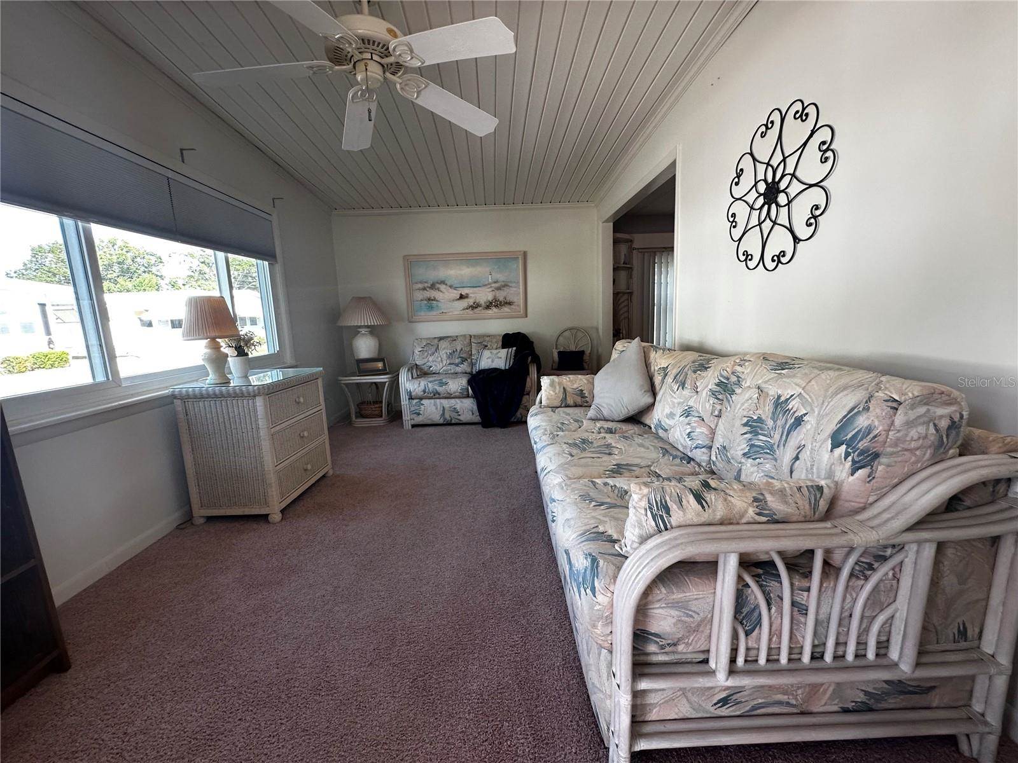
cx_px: 509
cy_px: 382
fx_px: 412
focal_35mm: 14
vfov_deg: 85.7
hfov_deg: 102.1
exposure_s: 1/120
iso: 160
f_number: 2.2
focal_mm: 2.22
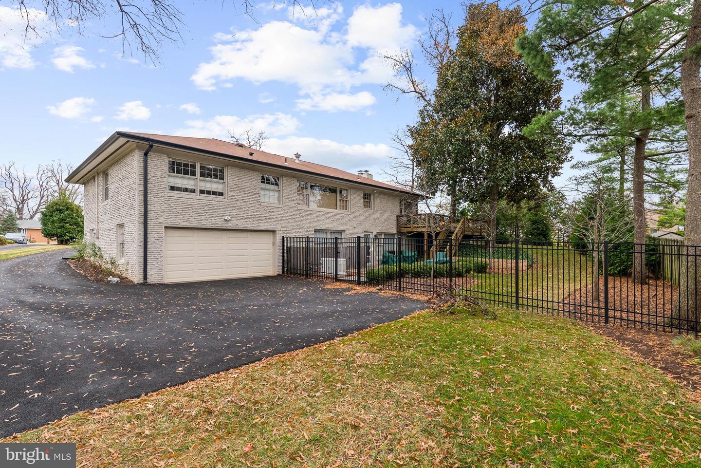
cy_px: 234
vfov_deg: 70.5
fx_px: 331
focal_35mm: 17
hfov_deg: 93.3
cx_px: 350
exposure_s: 1/125
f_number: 5.6
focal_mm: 17
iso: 400
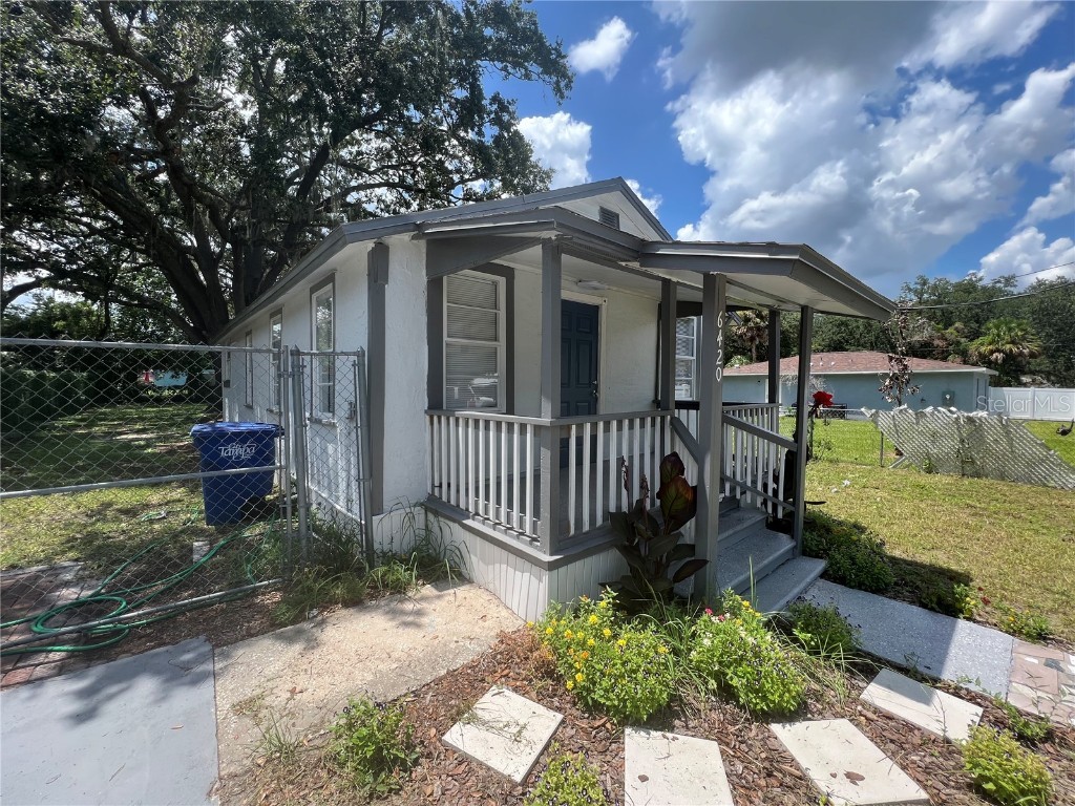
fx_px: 404
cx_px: 538
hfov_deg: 106.2
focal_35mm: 13
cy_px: 403
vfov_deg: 89.9
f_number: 1.8
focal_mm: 1.57
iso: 32
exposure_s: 1/708
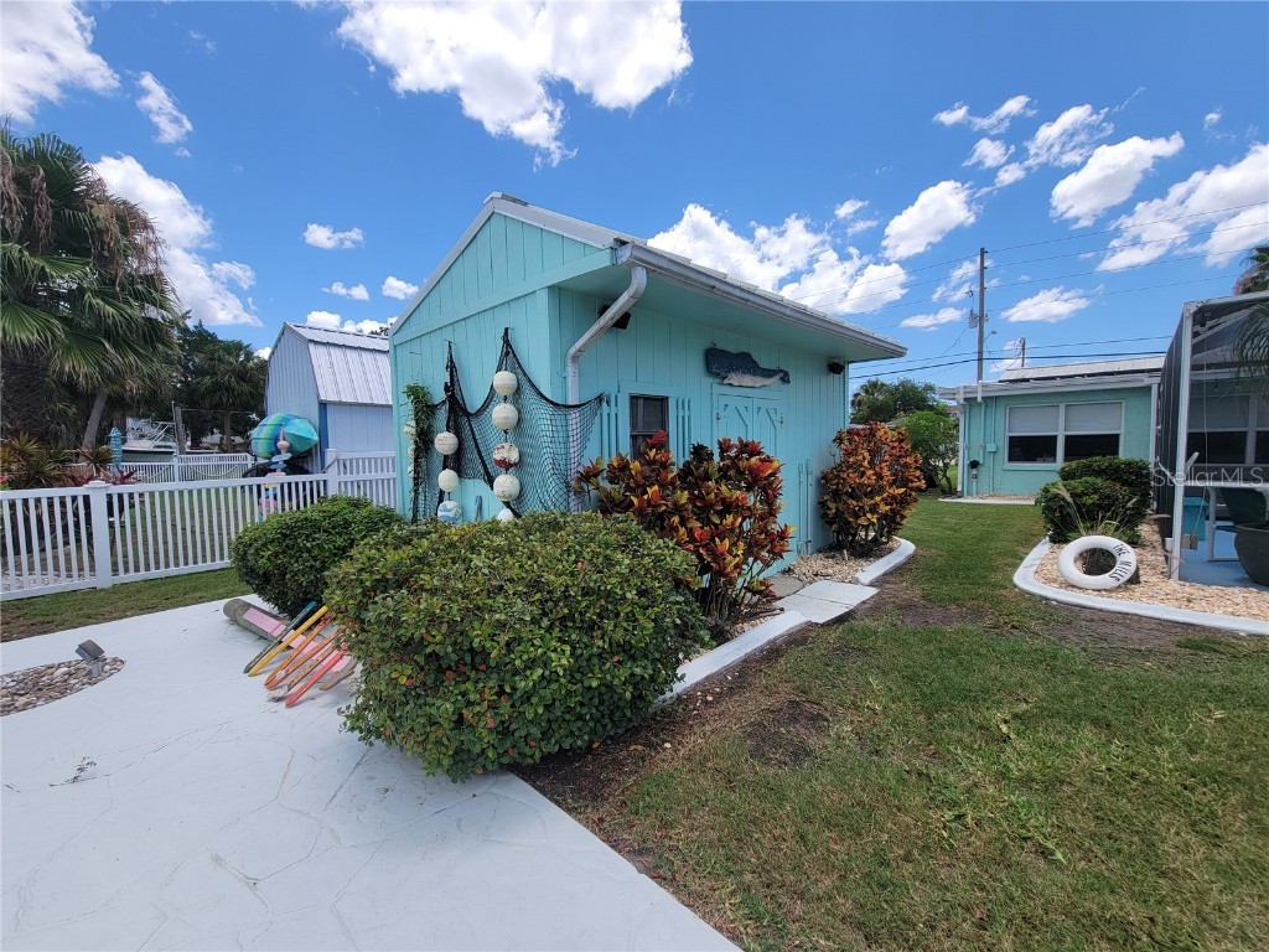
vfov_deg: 89.9
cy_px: 476
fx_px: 477
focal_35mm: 13
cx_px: 634
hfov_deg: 106.2
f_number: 2.2
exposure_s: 1/1476
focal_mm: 2.2
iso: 50
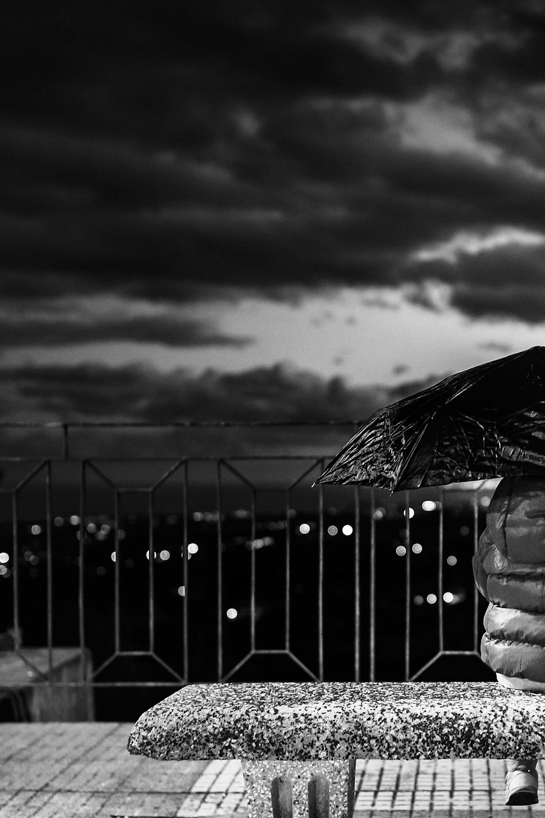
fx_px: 1567
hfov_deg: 19.4
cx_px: 487
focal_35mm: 69
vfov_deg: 29.1
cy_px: 527
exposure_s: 1/50
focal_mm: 35
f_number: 1.8
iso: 4000
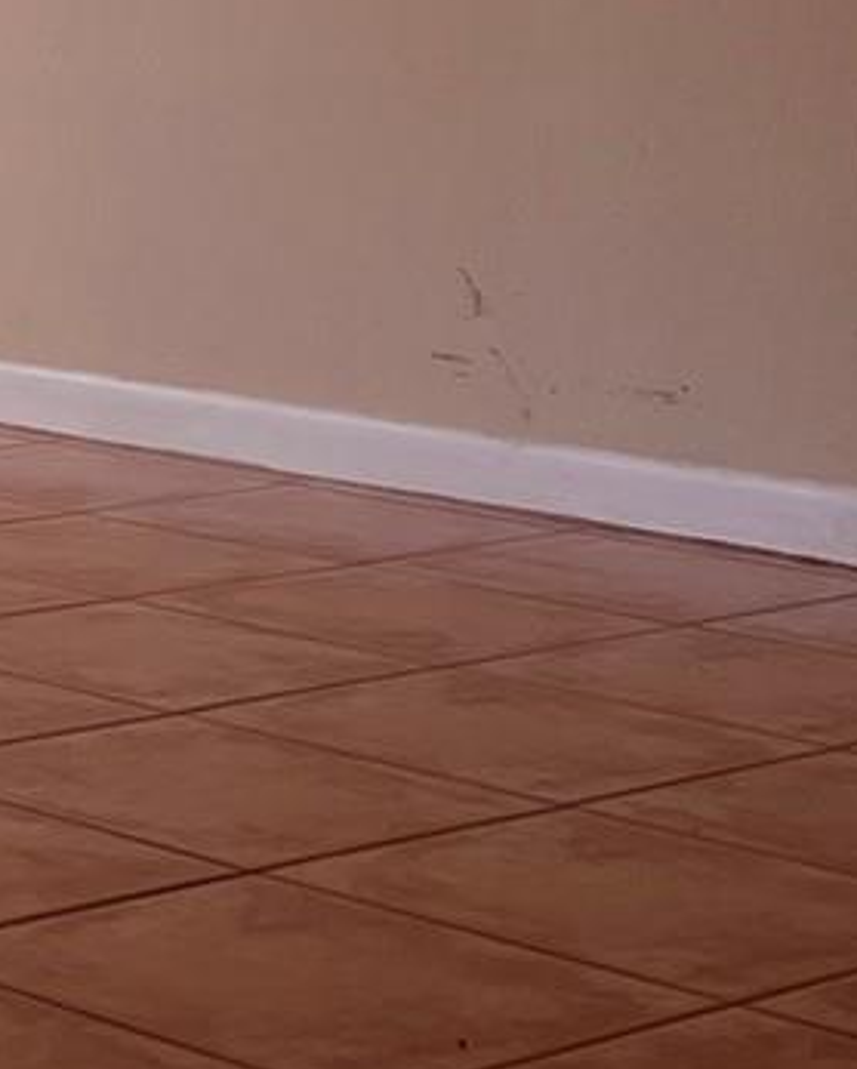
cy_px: -591
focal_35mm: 117
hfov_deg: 11.6
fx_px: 3706
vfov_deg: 15.1
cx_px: -949
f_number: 1.5
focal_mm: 5.7
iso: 40
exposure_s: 1/272
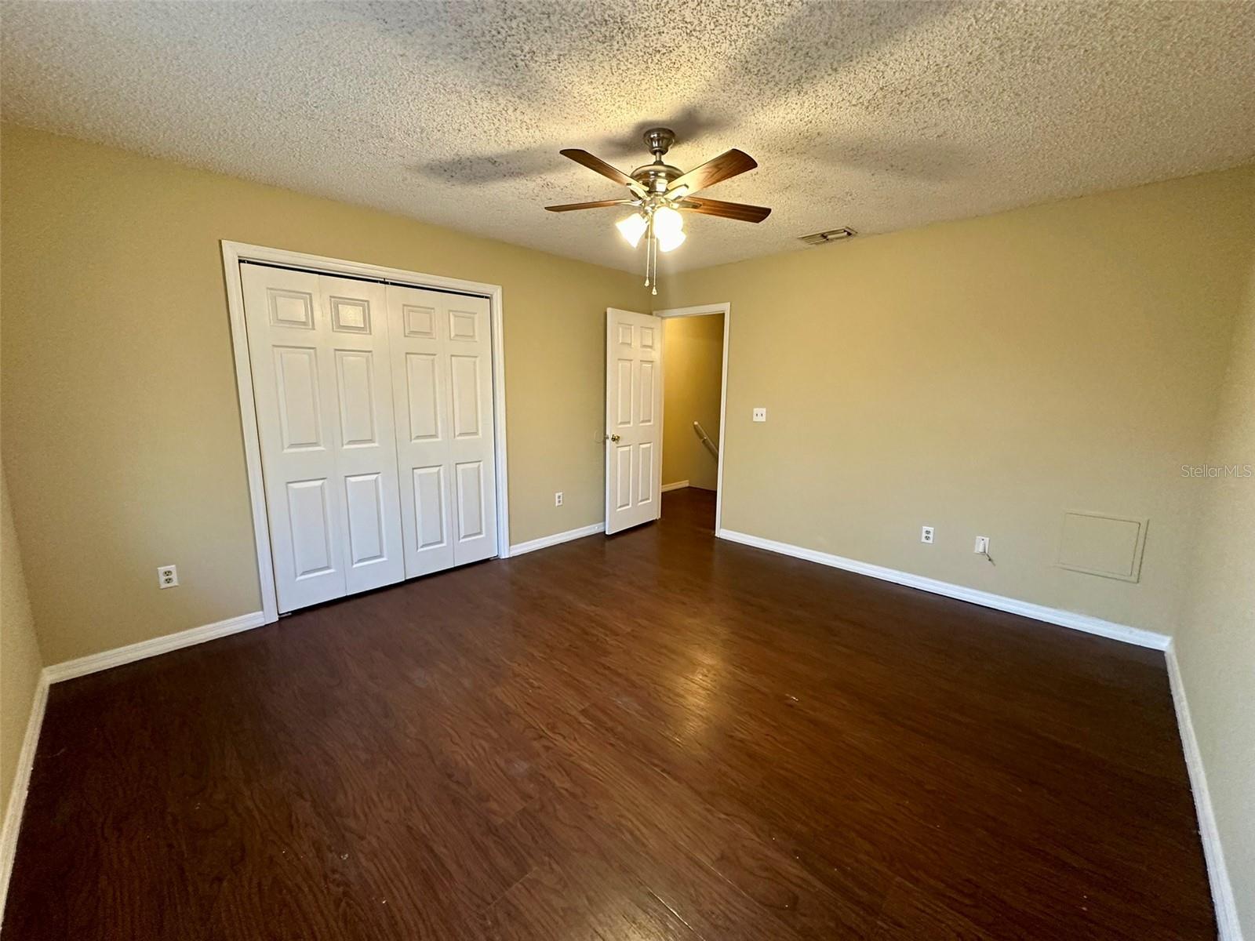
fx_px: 508
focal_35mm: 14
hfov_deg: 102.1
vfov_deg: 85.7
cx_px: 628
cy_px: 470
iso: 320
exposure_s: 1/60
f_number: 2.2
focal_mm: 2.22
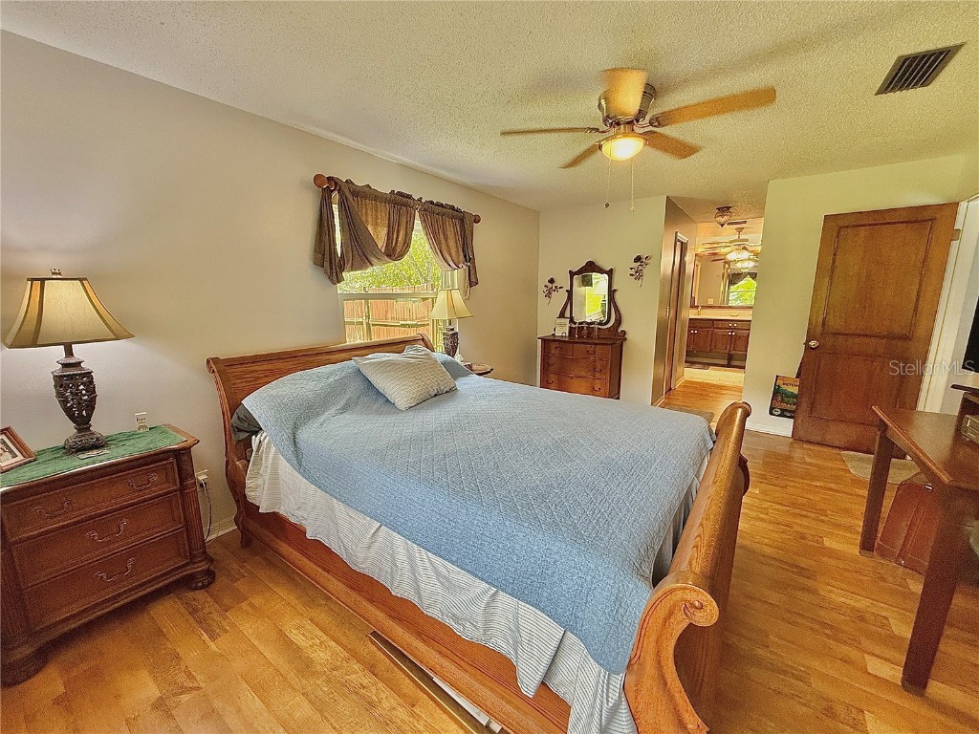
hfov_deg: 102.1
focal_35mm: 14
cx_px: 490
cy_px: 367
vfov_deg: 85.7
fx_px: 396
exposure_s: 1/120
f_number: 2.2
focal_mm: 2.22
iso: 200
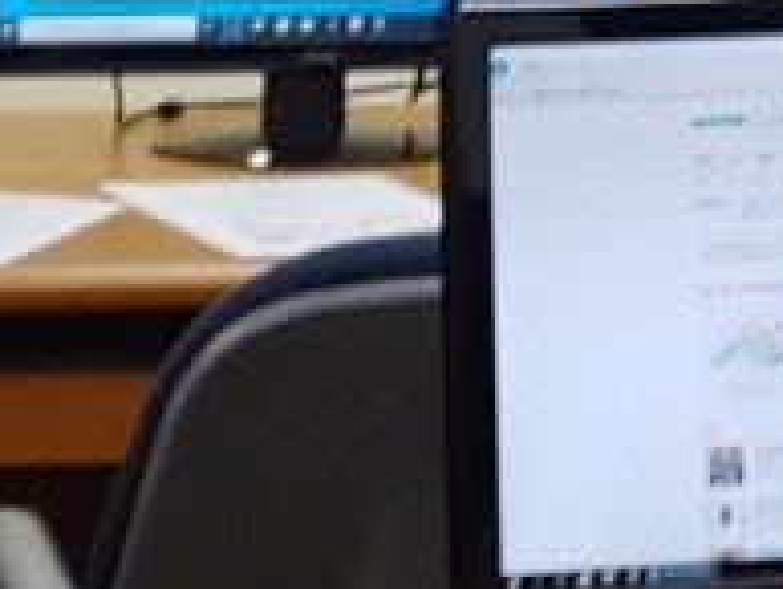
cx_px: 1099
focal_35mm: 331
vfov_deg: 4.5
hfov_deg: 5.9
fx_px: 7492
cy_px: 154
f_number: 2.4
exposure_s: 1/30
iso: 150
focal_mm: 5.88
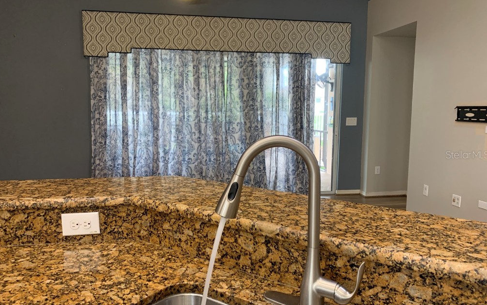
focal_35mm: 28
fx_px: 372
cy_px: 154
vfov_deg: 44.5
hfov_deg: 66.5
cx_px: 244
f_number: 1.8
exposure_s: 1/60
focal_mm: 4.25
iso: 320
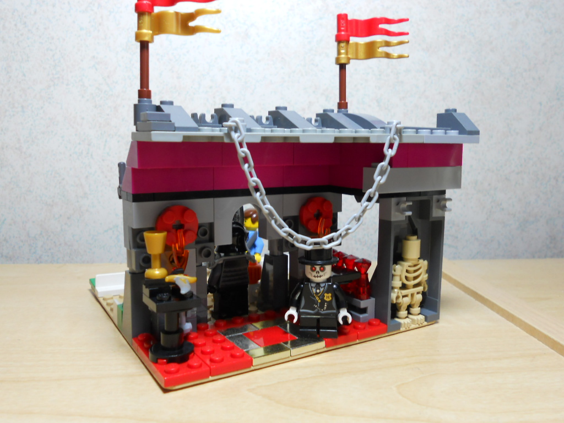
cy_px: 212
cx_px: 282
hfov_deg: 56.8
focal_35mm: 32
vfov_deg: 44.2
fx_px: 521
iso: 125
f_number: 3.5
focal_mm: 5.8
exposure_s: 1/30
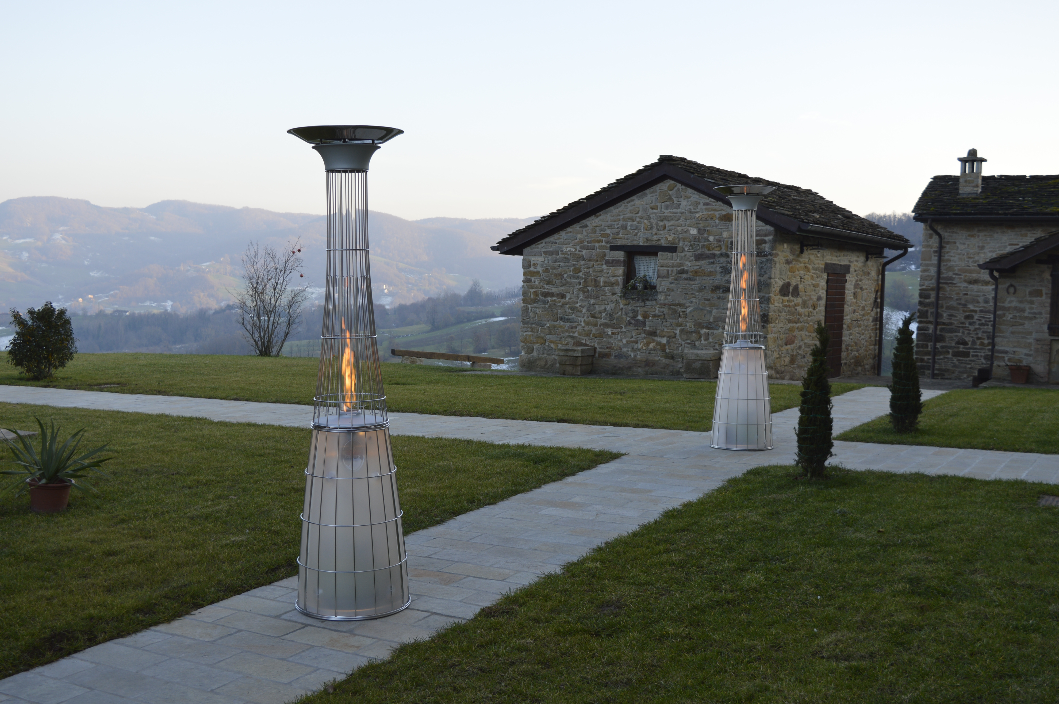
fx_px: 1190
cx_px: 530
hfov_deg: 48.0
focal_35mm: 40
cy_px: 352
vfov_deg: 33.0
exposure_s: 1/125
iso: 140
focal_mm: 27
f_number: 5.6
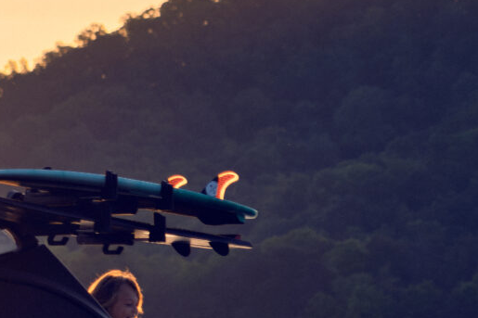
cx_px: -456
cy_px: 311
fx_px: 6796
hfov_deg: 4.0
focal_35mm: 512
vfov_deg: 2.7
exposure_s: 1/160
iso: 125
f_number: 4
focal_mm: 103
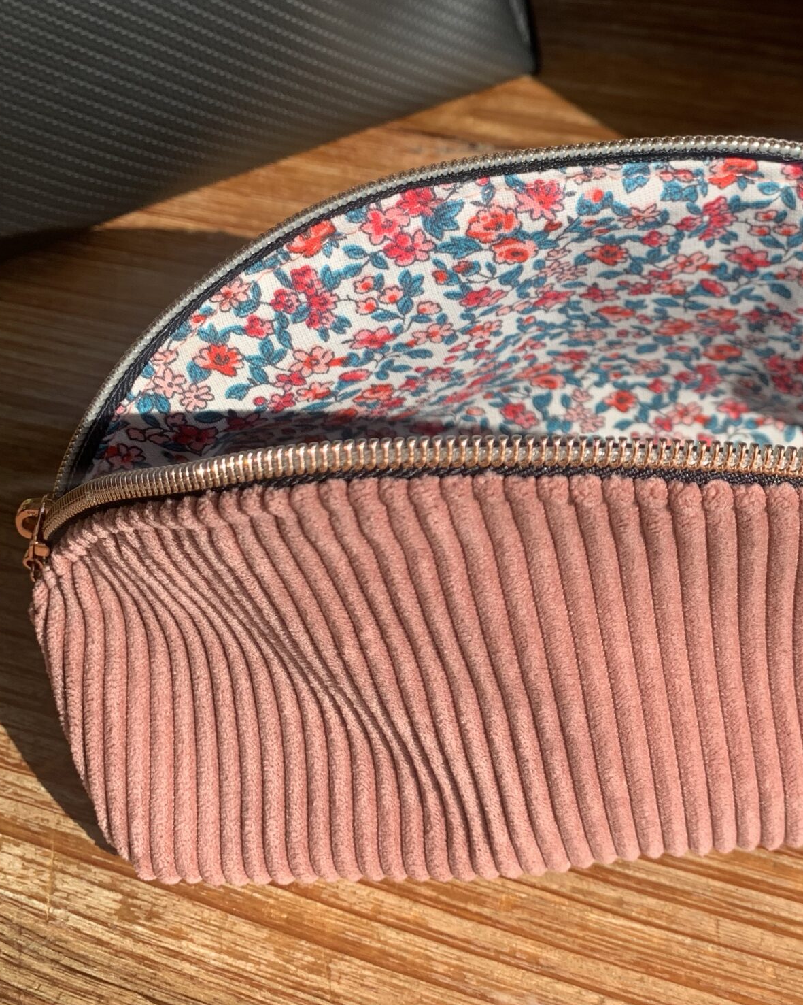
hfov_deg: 33.6
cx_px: 588
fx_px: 1308
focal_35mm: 44
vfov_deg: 41.5
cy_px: 342
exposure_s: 1/981
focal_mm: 4.25
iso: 25
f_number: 1.8
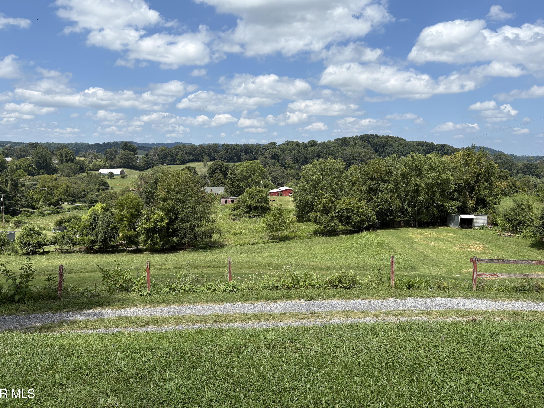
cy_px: 201
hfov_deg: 65.3
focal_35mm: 27
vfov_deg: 51.4
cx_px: 266
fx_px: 424
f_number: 1.6
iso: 50
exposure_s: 1/3831
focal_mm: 5.96
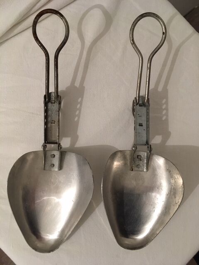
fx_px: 222
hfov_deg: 48.2
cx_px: 100
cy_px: 132
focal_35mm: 29
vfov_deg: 61.7
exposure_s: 1/33
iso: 160
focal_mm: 4.15
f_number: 2.2
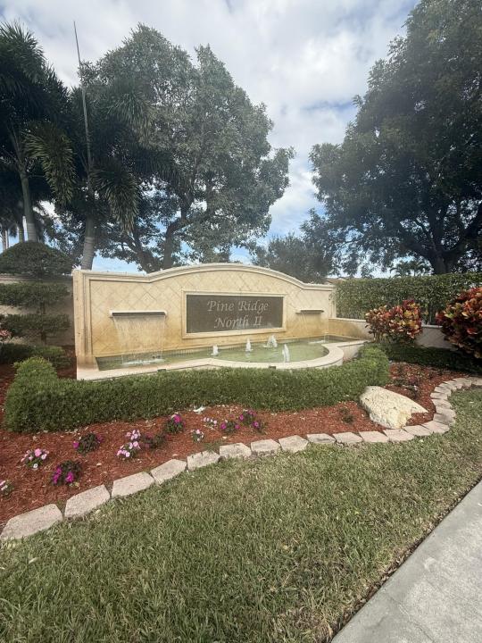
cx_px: 241
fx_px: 260
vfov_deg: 102.1
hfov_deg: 85.7
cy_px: 322
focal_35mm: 14
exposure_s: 1/1105
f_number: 2.2
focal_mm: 2.22
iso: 50
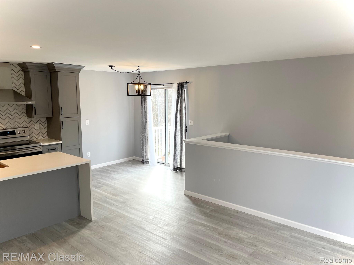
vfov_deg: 53.1
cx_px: 177
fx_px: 266
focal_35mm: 26
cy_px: 132
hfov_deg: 67.3
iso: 32
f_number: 1.6
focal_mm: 5.1
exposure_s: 1/388
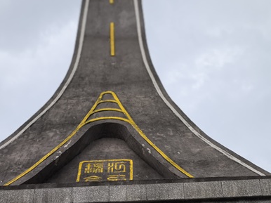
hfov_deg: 34.4
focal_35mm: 56
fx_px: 438
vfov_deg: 25.4
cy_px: 179
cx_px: 124
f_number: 2
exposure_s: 1/2174
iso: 50
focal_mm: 5.75
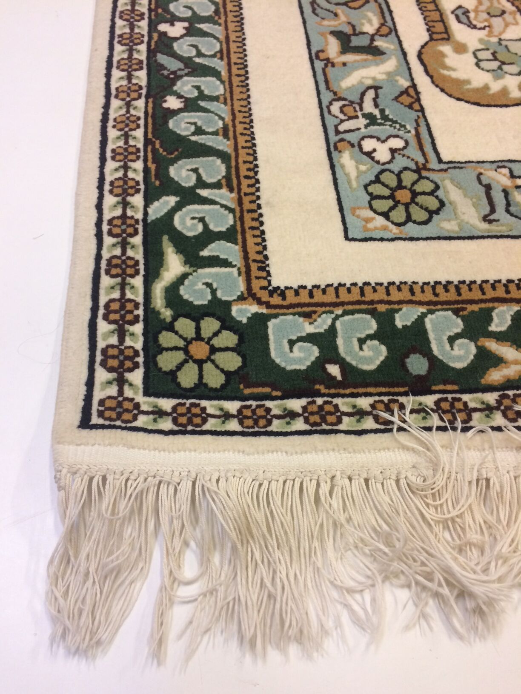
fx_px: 582
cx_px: 260
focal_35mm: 29
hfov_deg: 48.2
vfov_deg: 61.7
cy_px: 347
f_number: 2.2
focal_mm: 4.15
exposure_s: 1/33
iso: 80
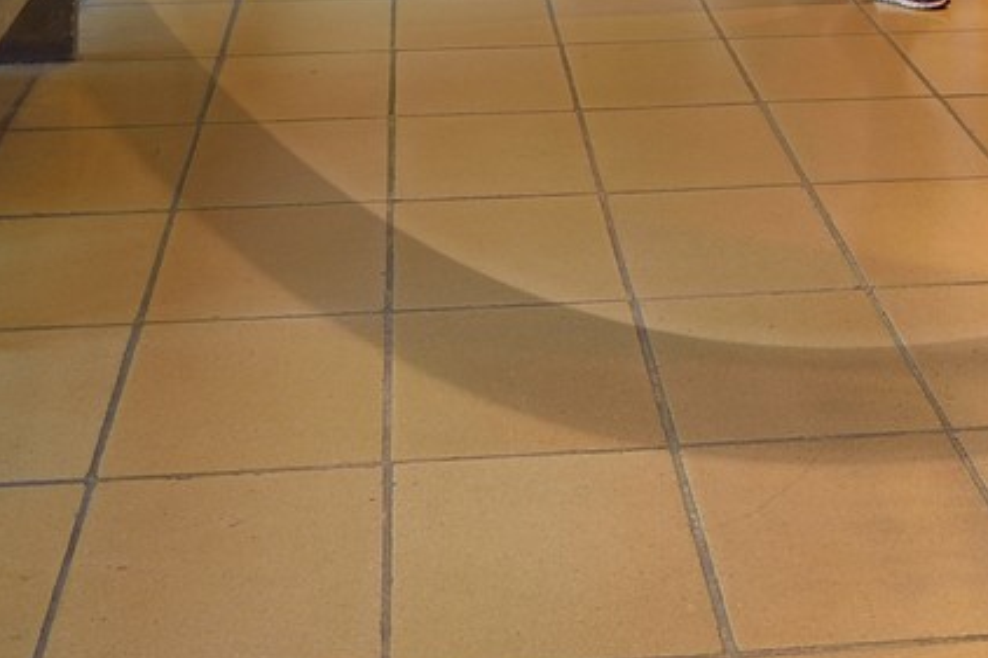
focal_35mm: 91
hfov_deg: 22.0
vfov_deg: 13.5
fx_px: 2496
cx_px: 838
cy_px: -510
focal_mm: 24
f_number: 3.2
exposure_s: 1/50
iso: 200
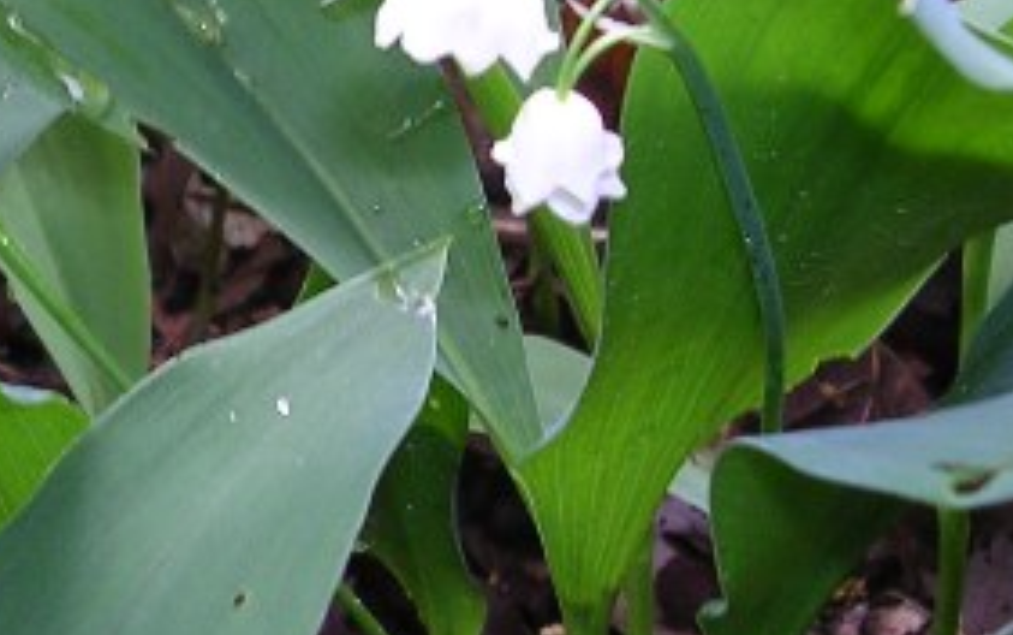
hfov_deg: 18.7
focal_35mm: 109
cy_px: 209
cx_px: 47
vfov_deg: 12.0
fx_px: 3011
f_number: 2.8
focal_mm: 5.8
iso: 100
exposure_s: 1/30
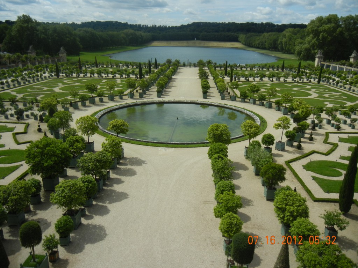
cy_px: 134
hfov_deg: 60.0
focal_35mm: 30
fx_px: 310
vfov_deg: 46.8
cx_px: 179
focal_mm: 5.4
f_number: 7
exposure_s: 1/691
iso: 160
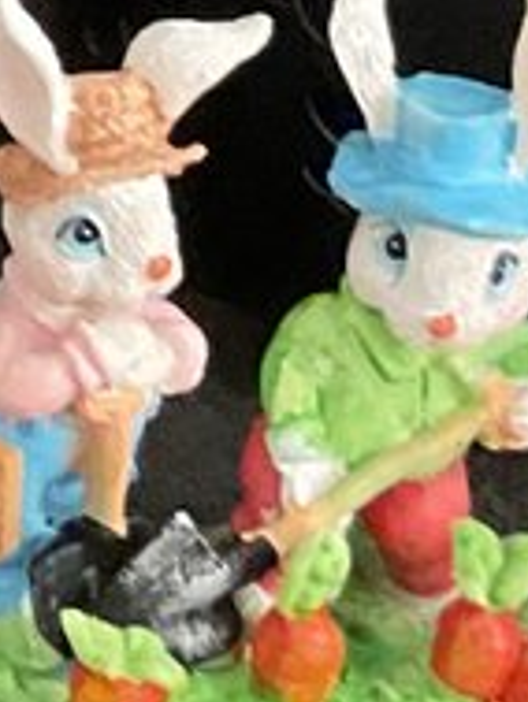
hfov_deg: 6.2
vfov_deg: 8.1
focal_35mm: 232
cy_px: -689
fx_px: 4713
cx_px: -645
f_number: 1.8
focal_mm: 3
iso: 250
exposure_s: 1/60
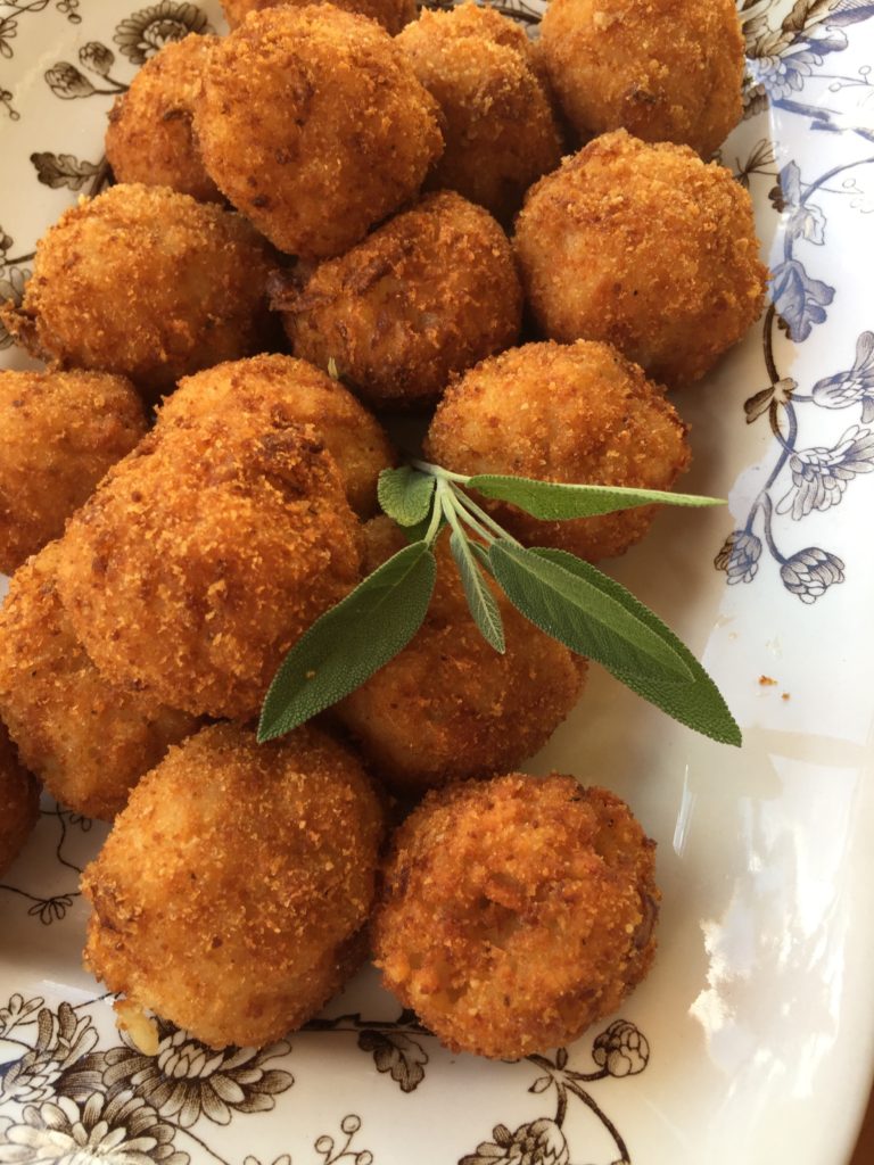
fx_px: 976
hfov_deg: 48.2
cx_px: 437
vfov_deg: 61.7
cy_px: 582
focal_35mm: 29
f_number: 2.2
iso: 32
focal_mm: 4.15
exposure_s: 1/60
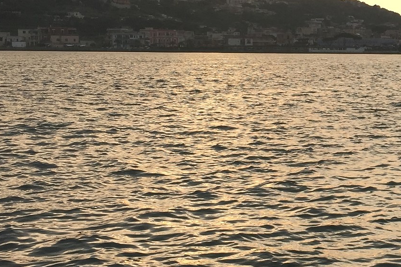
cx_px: 421
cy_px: 123
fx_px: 958
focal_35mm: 86
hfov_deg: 22.5
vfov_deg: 15.9
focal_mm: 4.15
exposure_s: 1/608
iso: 32
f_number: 2.2
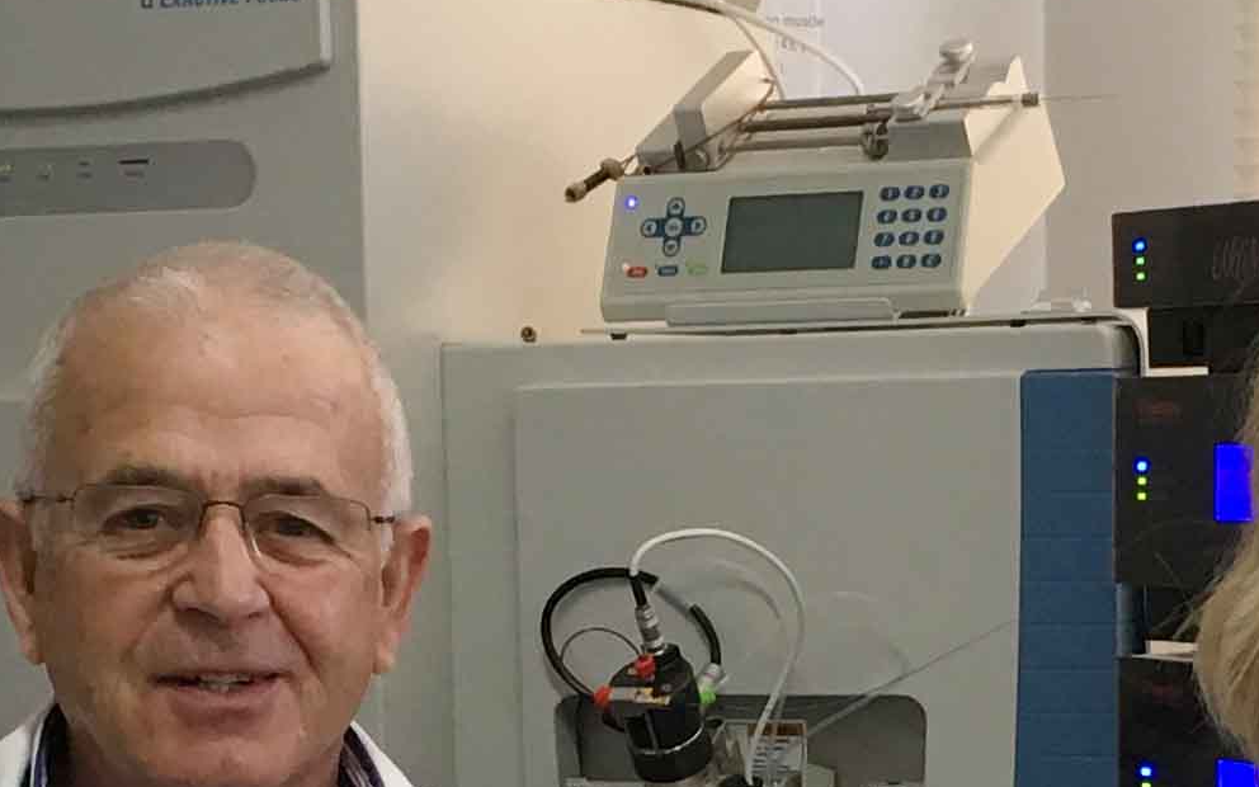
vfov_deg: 10.3
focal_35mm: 125
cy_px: 988
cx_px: 767
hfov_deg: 16.7
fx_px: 4289
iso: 50
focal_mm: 4.15
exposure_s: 1/33
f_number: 2.2
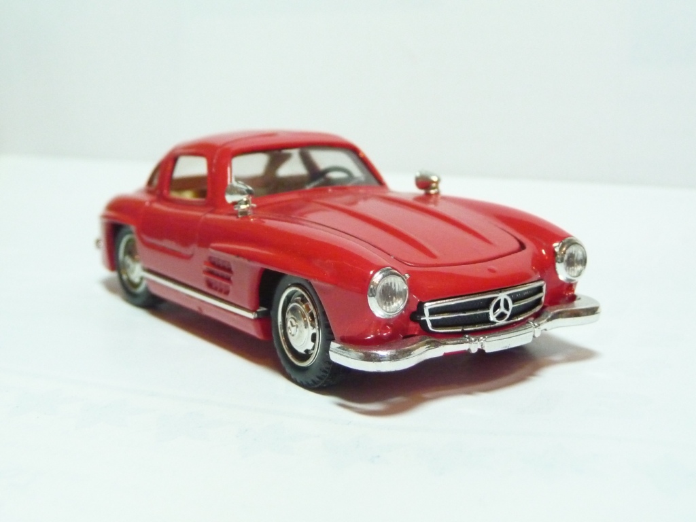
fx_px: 965
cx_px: 348
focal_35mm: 48
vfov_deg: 30.3
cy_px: 261
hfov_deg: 39.7
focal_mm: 8
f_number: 4.2
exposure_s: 1/50
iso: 800
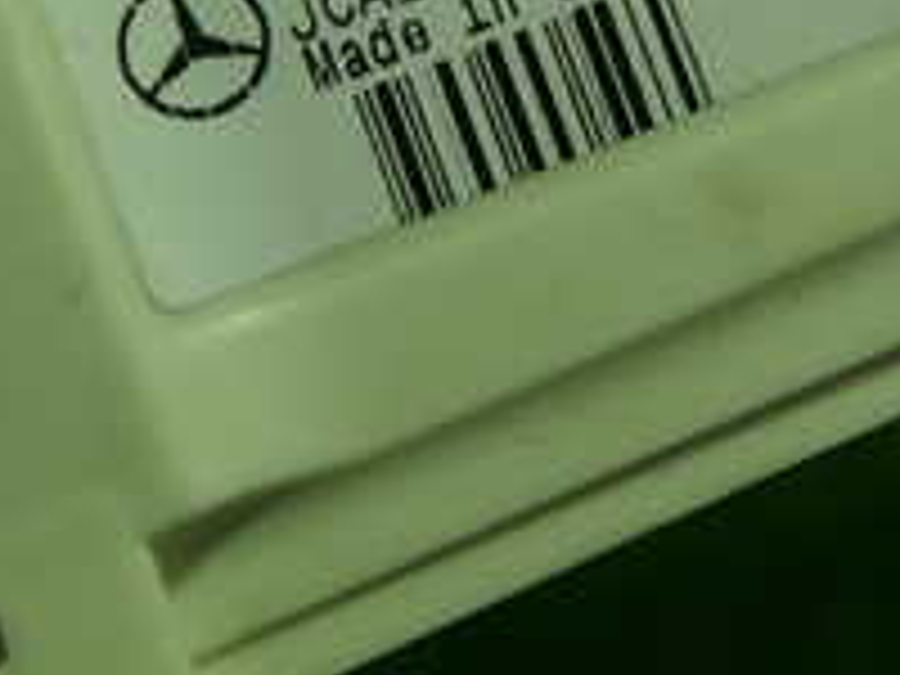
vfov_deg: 15.9
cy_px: -76
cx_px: 747
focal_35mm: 90
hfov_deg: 21.4
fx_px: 2340
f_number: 2.3
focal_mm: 5.4
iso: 100
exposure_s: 1/100
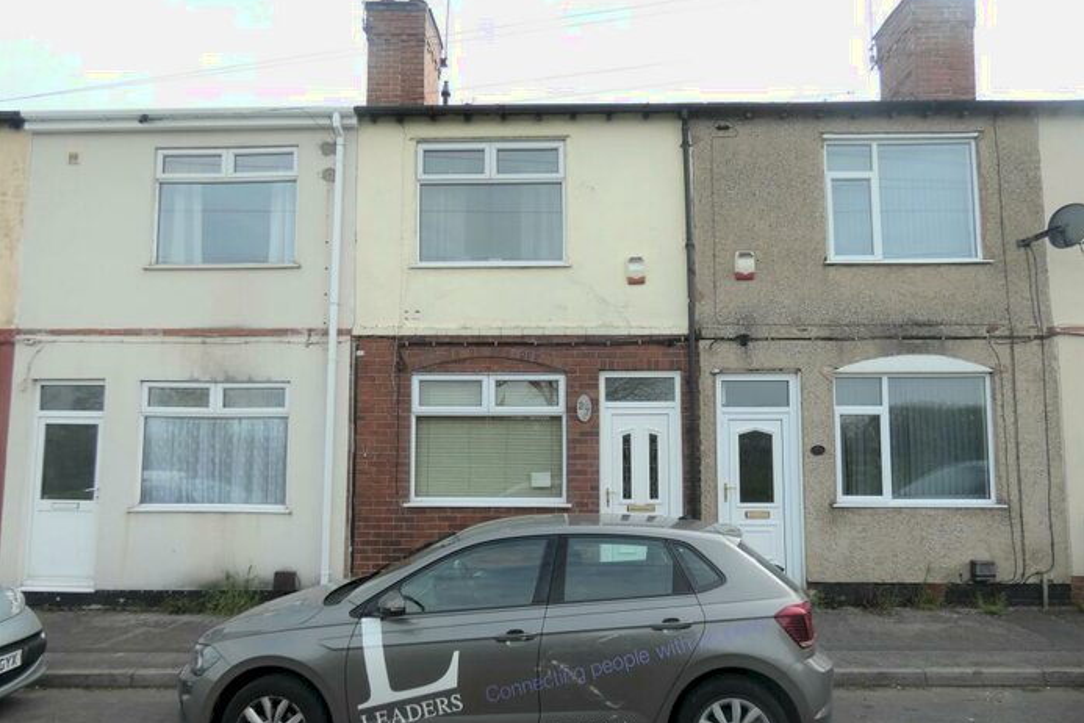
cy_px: 400
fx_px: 632
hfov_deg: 81.2
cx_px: 546
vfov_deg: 59.4
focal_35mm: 21
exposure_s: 1/800
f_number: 2.8
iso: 80
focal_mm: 3.6
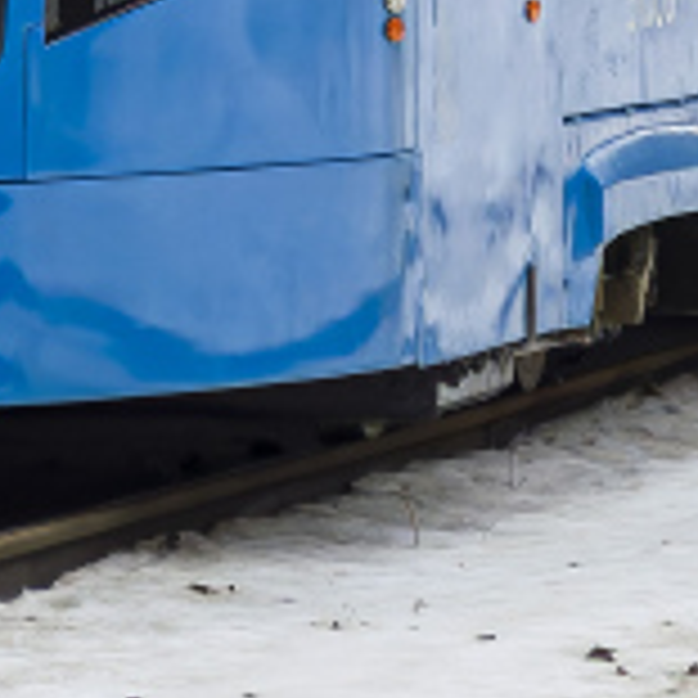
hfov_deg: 3.0
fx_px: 13427
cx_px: -122
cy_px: -874
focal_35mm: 589
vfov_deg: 3.0
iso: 800
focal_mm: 55
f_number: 5.6
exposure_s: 1/640
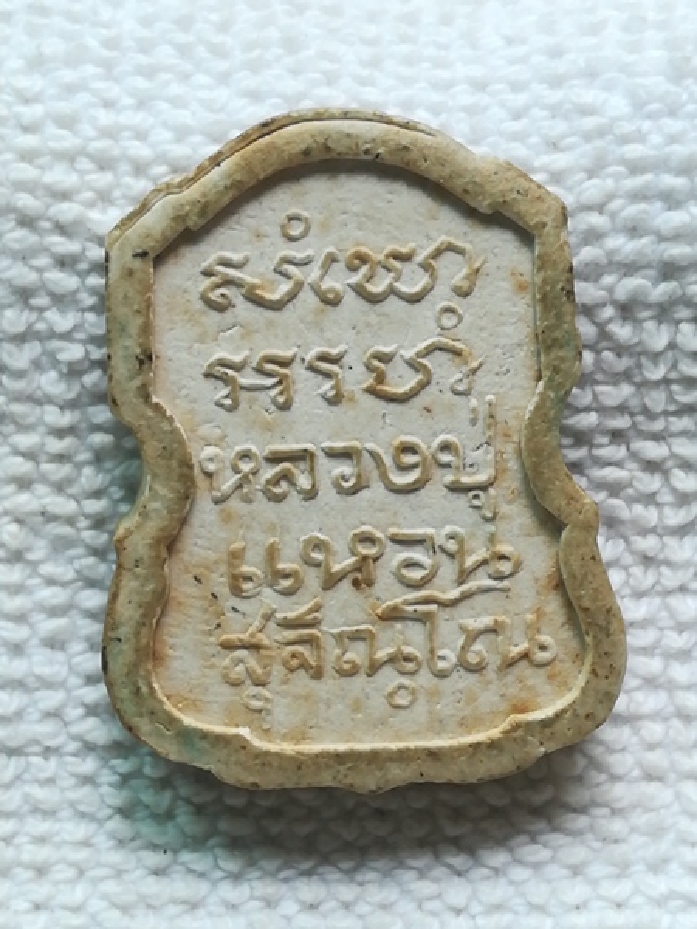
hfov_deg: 18.9
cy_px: 464
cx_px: 348
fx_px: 2094
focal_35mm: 78
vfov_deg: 25.0
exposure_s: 1/33.3
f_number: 2.2
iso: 200
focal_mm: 3.83
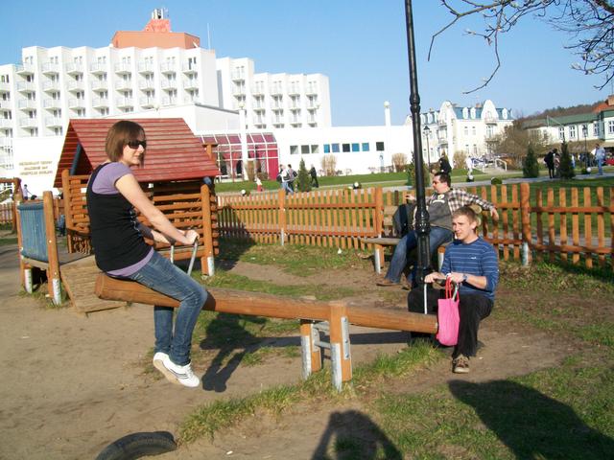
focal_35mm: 34
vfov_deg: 41.8
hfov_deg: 54.0
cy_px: 230
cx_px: 307
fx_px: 603
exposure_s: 1/320
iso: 64
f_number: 4.9
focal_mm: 6.1
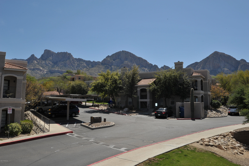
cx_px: 124
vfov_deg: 43.6
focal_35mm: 30
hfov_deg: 62.0
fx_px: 207
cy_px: 83
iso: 320
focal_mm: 30
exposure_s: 1/320
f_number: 18
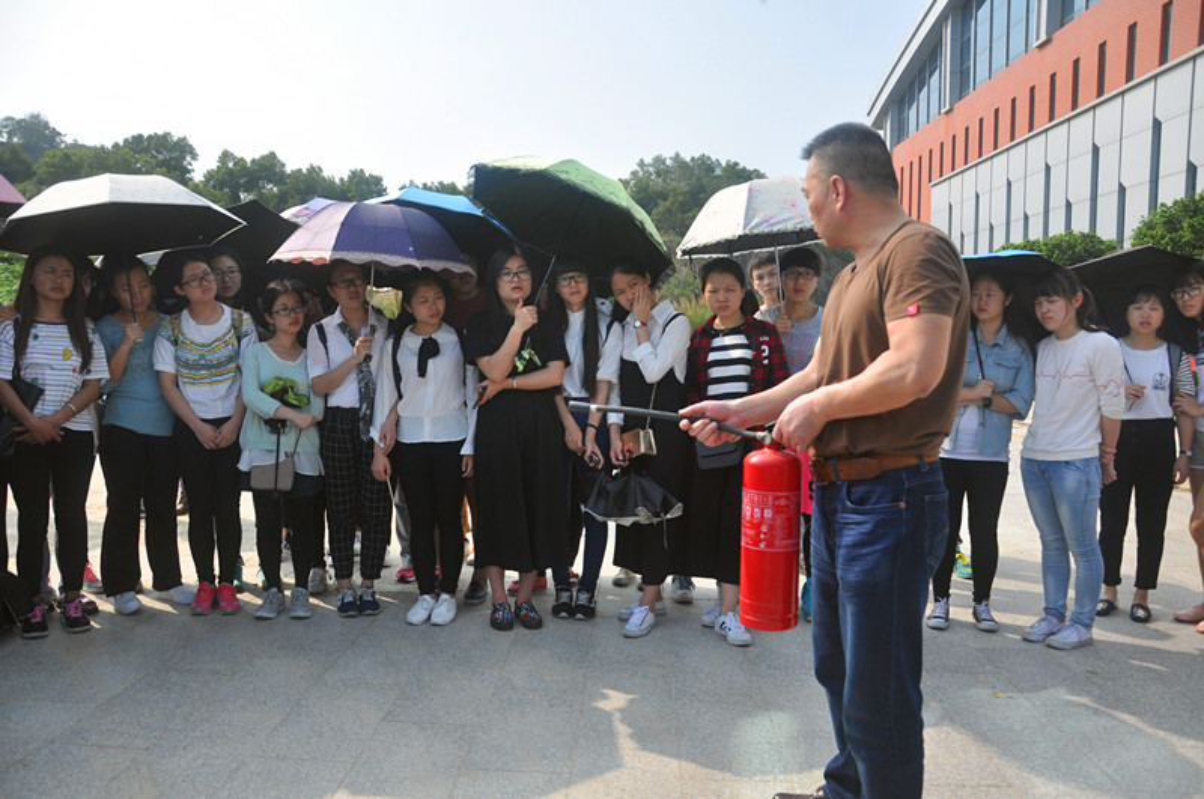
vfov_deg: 47.8
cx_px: 602
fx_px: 902
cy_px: 400
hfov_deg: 67.5
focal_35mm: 27
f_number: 22
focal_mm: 18
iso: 200
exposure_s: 1/2000
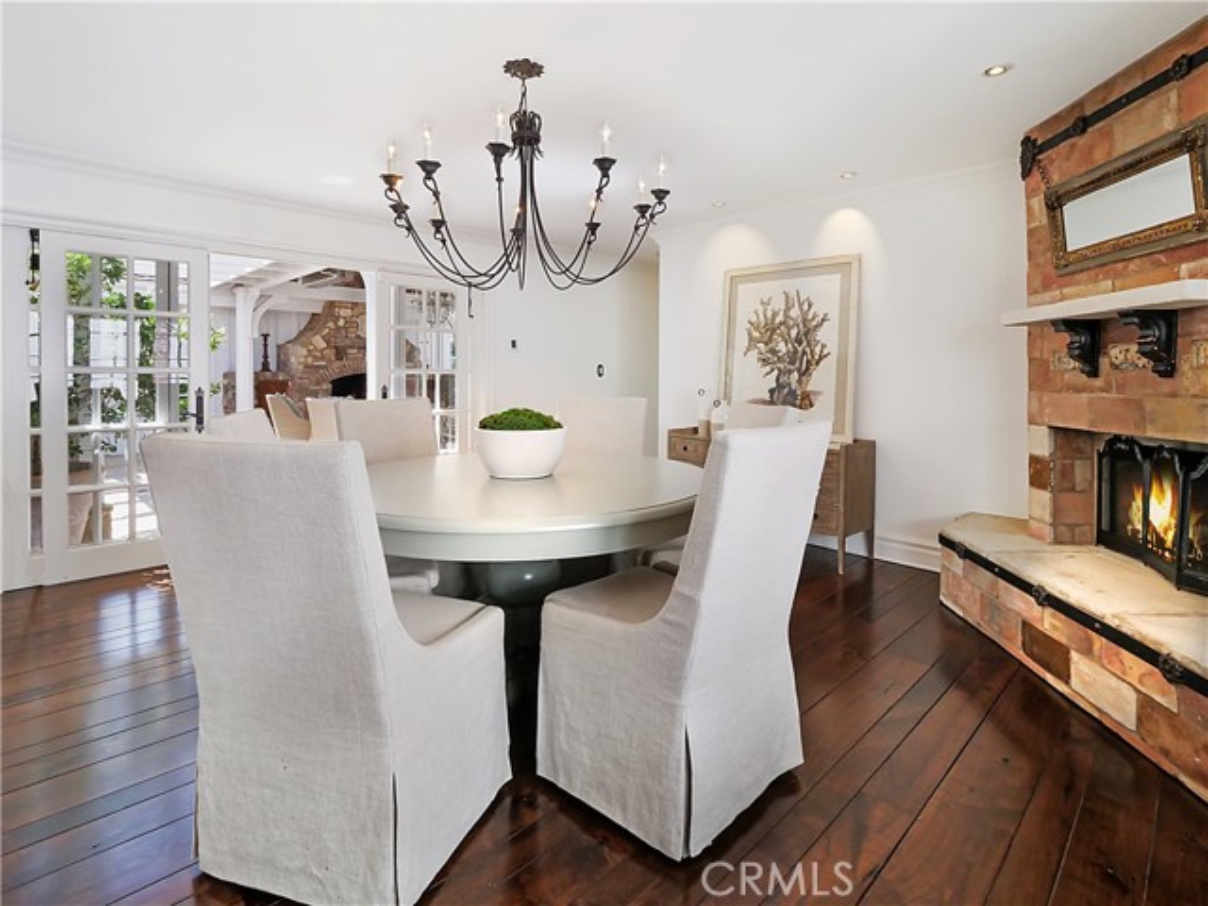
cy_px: 453
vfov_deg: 78.1
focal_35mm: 16
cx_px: 604
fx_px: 558
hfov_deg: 94.5
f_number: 9
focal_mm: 8
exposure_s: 1/50
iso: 1250
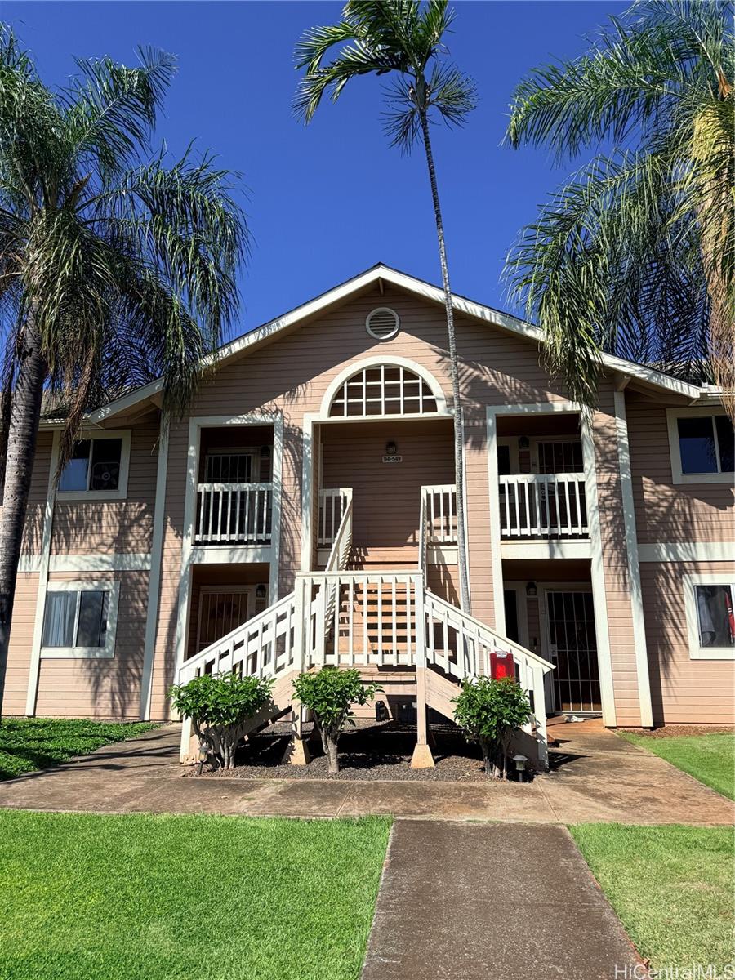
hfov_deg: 56.8
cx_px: 368
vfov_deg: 71.6
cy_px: 490
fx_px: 679
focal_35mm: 24
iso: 80
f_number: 1.78
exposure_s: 1/6173
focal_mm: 6.76
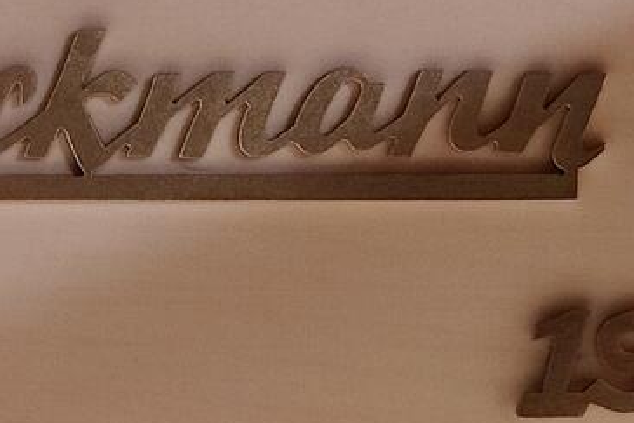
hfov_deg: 25.3
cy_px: 319
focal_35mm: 80
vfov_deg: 17.0
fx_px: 1409
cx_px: 249
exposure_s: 1/100
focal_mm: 6.06
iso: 995
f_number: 1.88
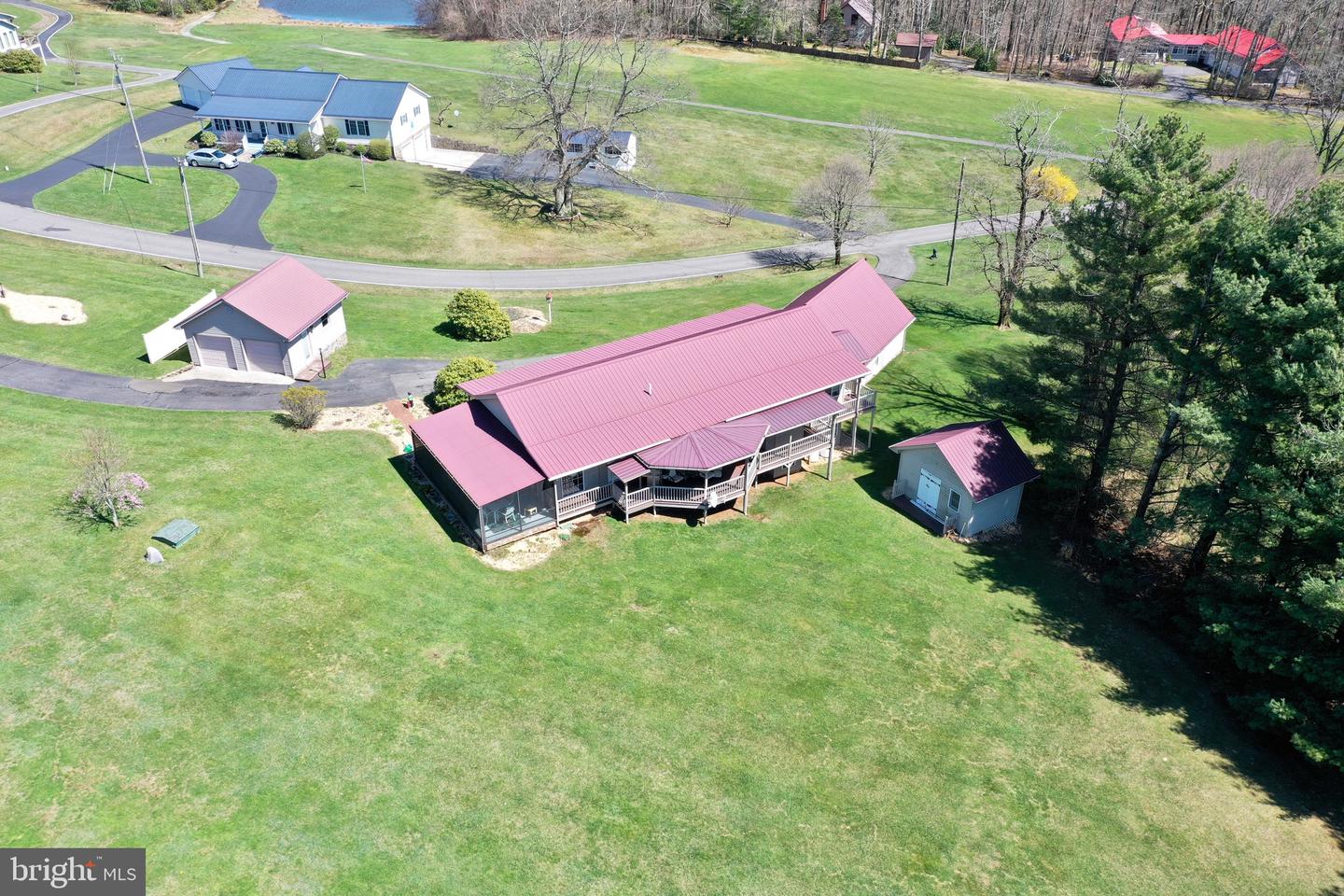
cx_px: 672
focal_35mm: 28
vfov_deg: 46.4
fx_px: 1045
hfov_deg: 65.5
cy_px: 448
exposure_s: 1/320
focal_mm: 10.26
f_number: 5
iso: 100
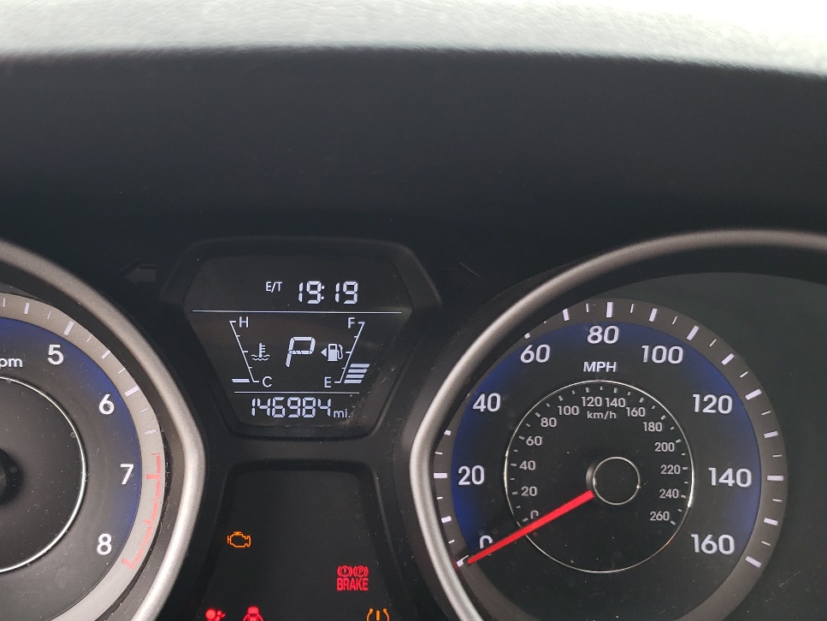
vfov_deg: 33.5
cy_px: 373
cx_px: 308
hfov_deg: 43.5
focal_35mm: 43
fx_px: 1028
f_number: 1.5
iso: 50
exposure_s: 1/60.2
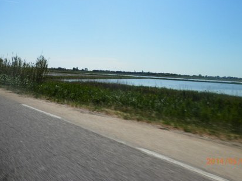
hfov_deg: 61.7
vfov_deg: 48.1
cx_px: 127
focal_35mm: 29
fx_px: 203
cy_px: 78
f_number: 8.7
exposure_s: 1/250
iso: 80
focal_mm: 4.5
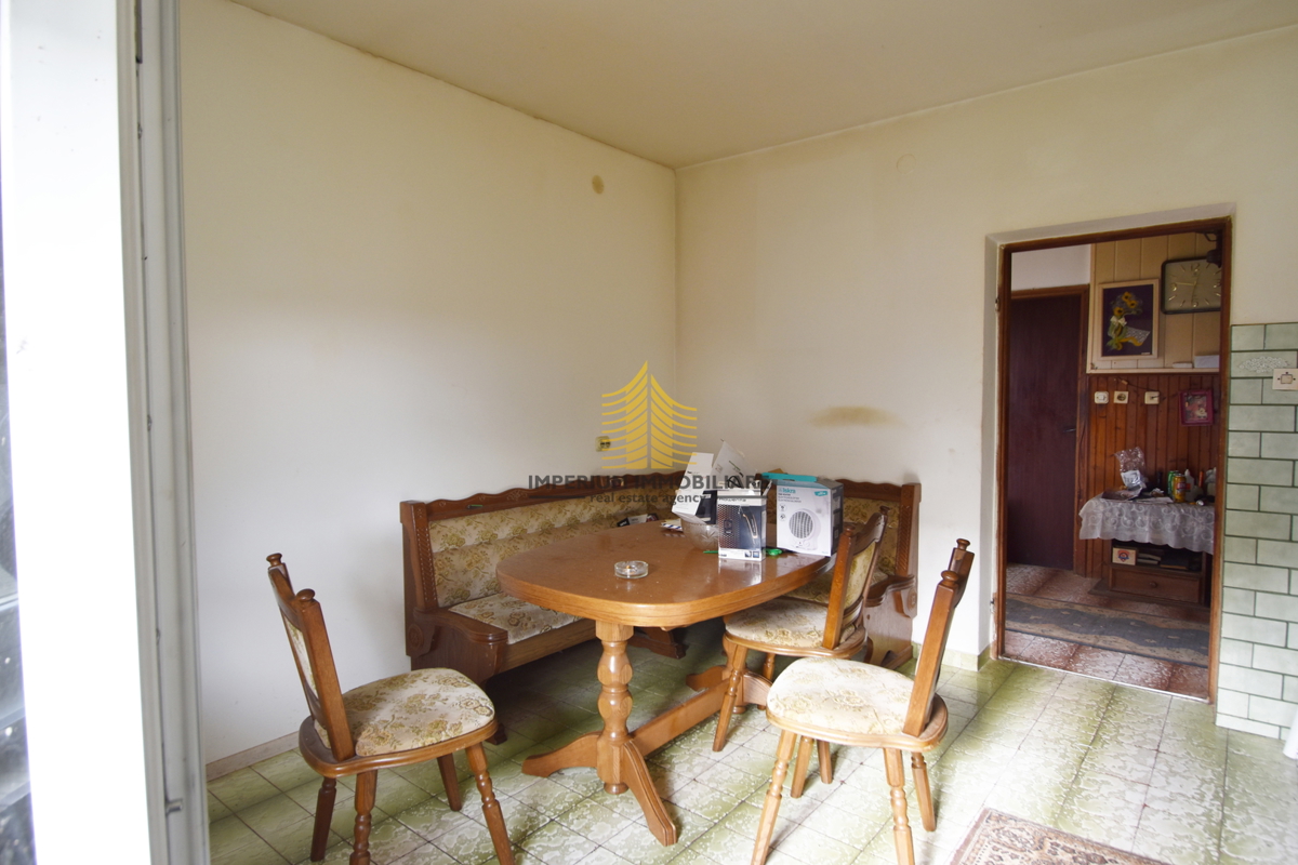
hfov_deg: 85.4
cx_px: 649
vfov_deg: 63.2
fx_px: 703
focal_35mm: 20
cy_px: 432
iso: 180
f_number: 4.8
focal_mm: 13
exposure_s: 1/20
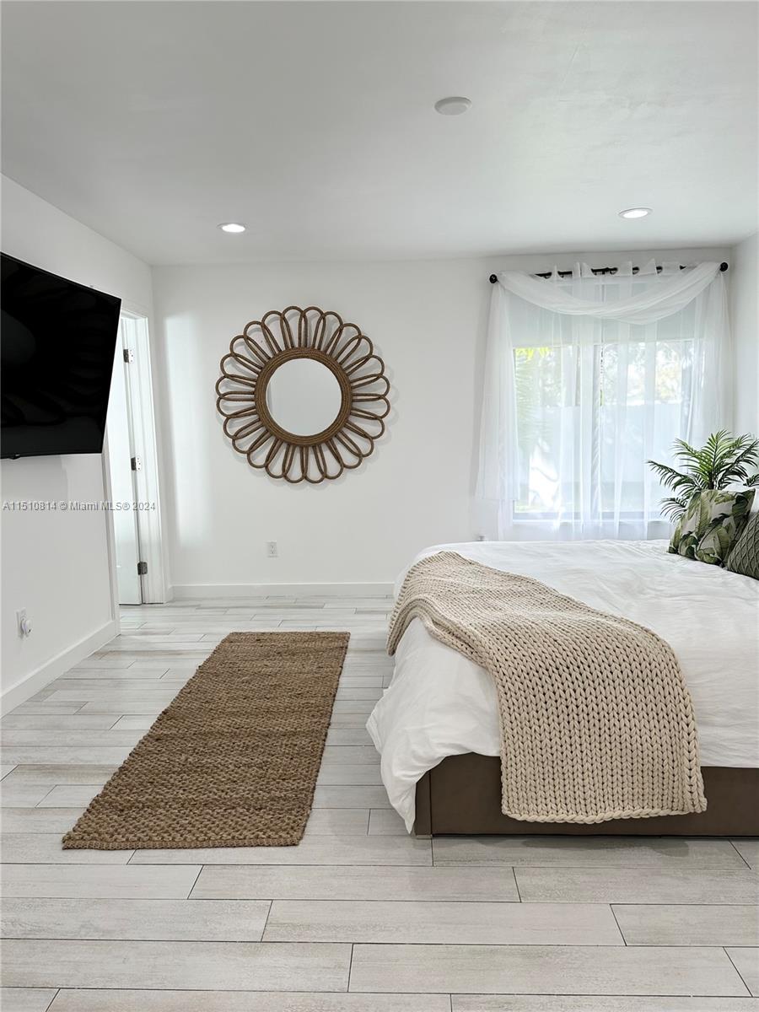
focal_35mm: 24
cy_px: 506
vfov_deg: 71.6
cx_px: 380
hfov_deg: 56.8
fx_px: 702
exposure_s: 1/120
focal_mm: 6.86
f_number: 1.78
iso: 80
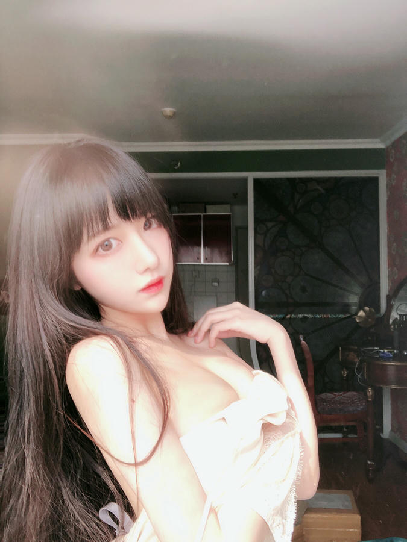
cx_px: 204
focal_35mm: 32
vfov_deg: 56.8
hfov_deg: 44.2
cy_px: 271
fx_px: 502
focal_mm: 2.87
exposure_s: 1/120
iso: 32
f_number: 2.2
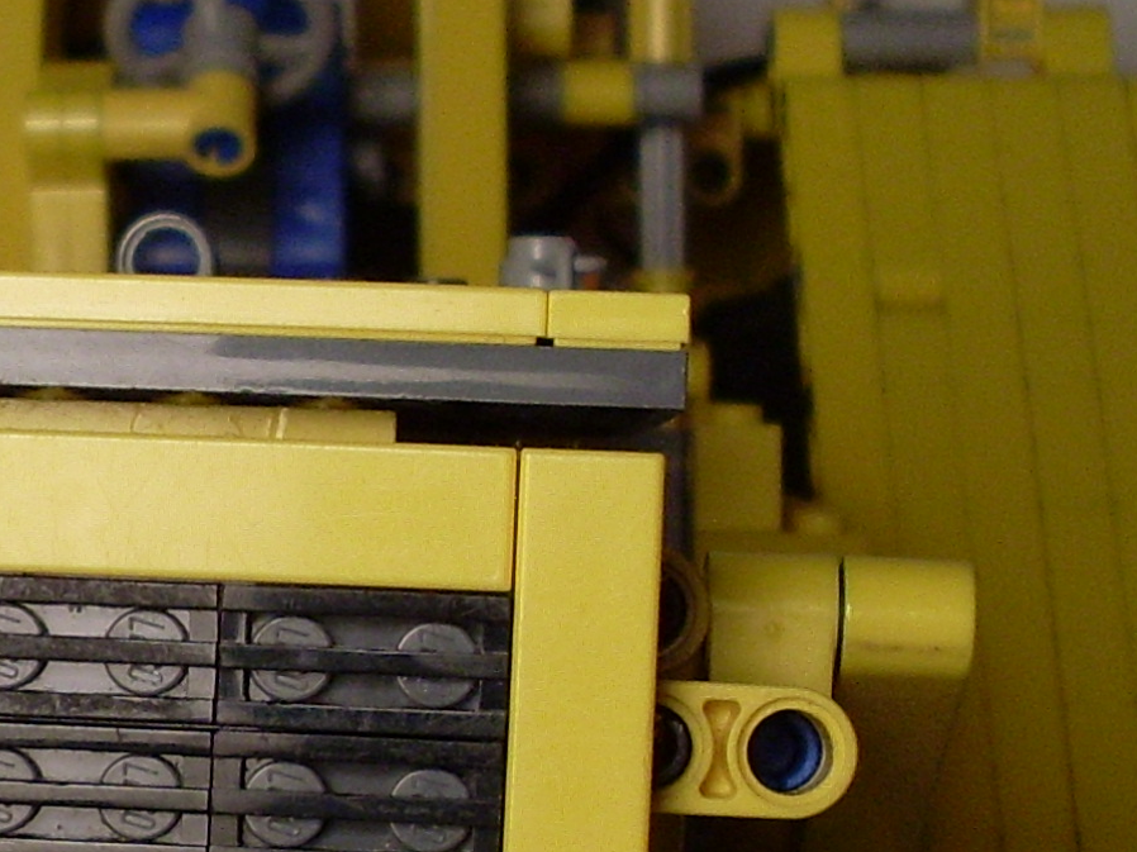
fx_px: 4269
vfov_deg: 11.4
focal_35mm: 130
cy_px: 605
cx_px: -124
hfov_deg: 14.8
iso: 100
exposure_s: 1/45
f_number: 3
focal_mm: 6.3
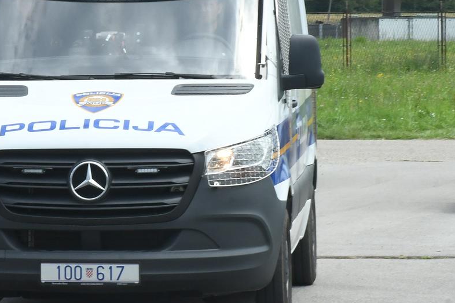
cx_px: 78
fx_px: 2880
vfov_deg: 6.0
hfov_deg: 9.0
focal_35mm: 228
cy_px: 53
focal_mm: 75
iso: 800
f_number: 22
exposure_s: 1/200
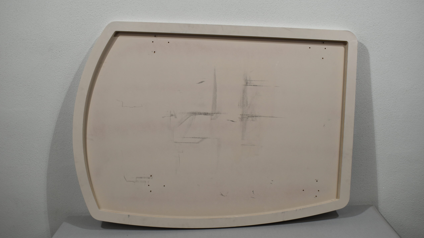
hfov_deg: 51.0
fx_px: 444
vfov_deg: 30.0
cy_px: 134
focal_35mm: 40
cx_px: 212
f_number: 5.6
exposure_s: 1/125
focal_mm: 25
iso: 320
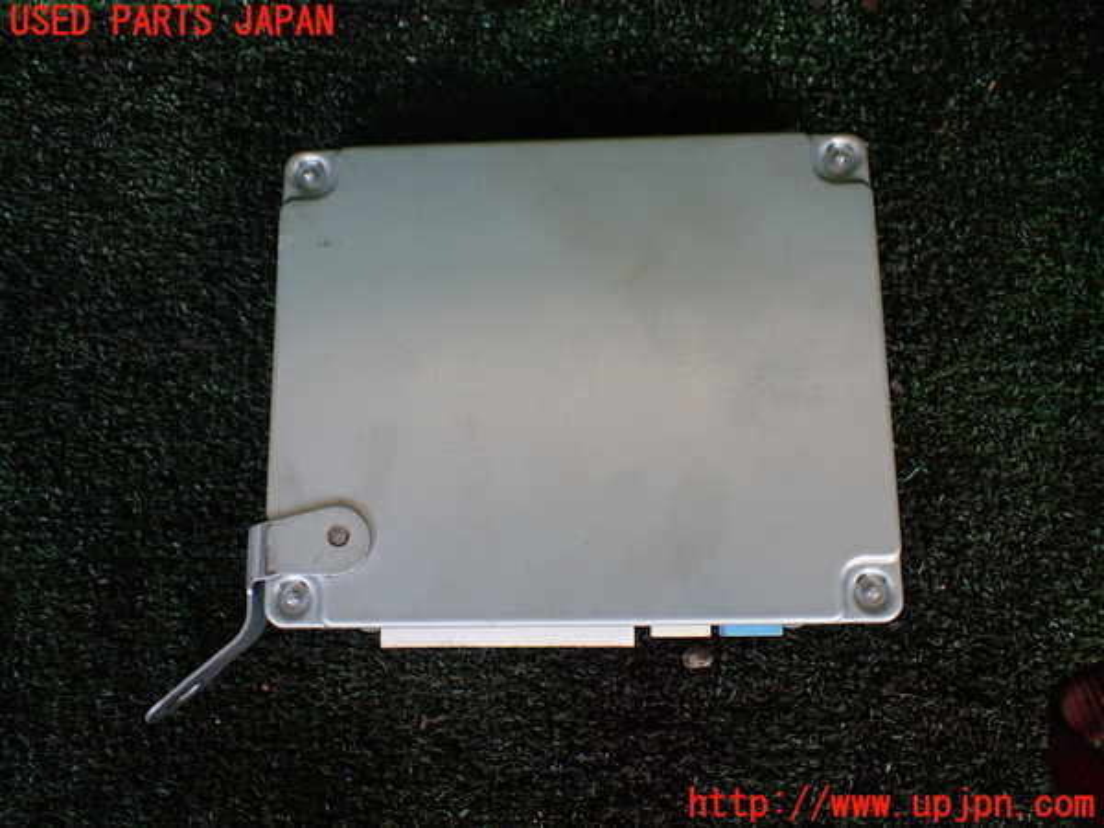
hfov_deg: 60.0
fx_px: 957
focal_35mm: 30
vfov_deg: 46.8
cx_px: 552
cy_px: 414
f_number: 2.3
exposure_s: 1/125
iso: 160
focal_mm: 5.4
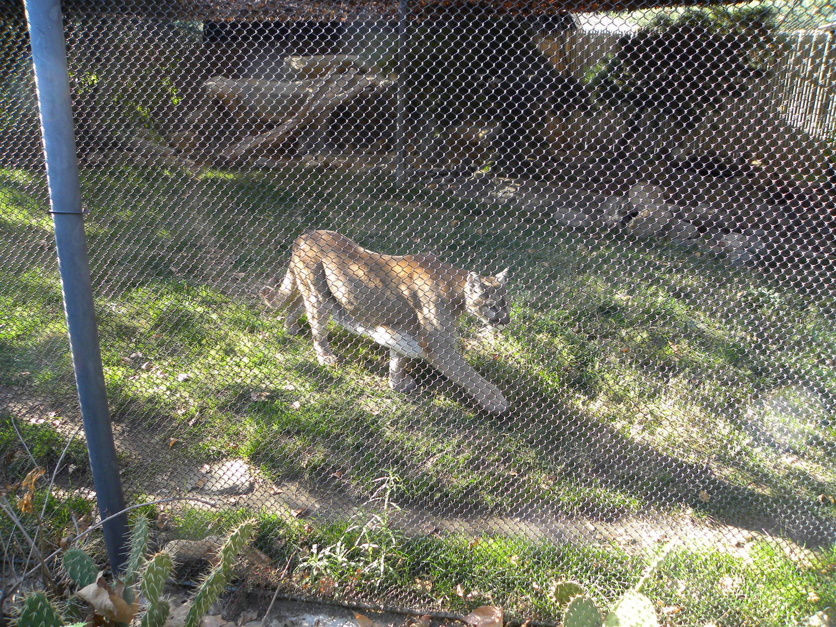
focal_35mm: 26
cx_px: 418
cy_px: 314
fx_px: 628
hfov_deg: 67.3
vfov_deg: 53.1
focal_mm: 4.6
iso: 105
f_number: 2.8
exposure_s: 1/84.2
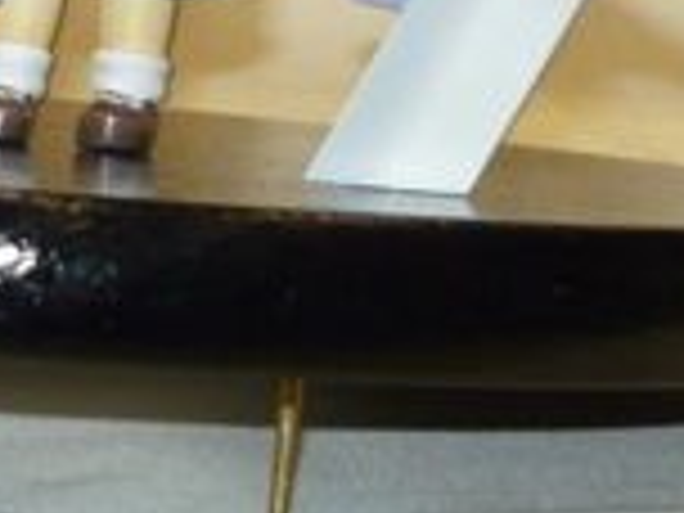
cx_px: 18
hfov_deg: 9.5
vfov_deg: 7.1
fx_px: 4090
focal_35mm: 207
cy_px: -230
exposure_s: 1/30
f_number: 3
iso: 100
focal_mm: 7.2
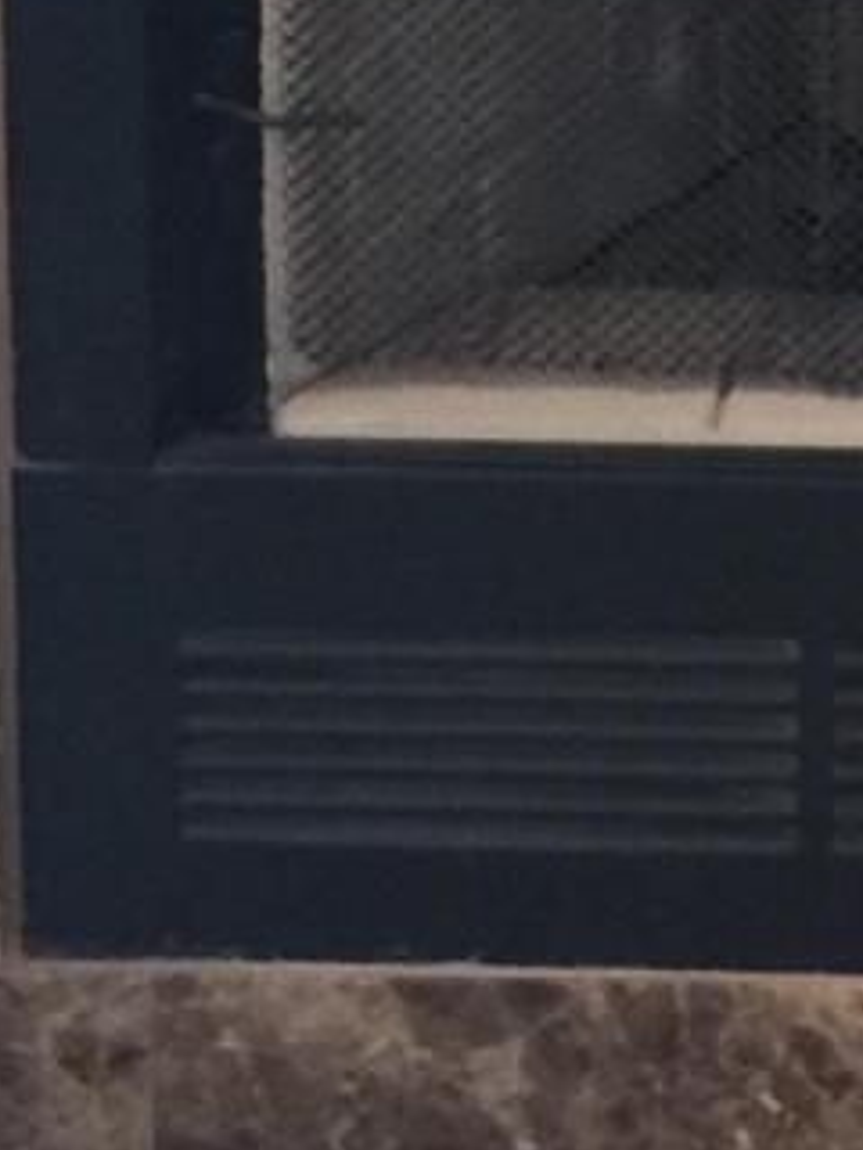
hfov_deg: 8.0
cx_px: 1402
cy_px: -597
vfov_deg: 10.5
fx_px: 6017
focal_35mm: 181
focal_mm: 4.15
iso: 64
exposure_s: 1/15
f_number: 2.2
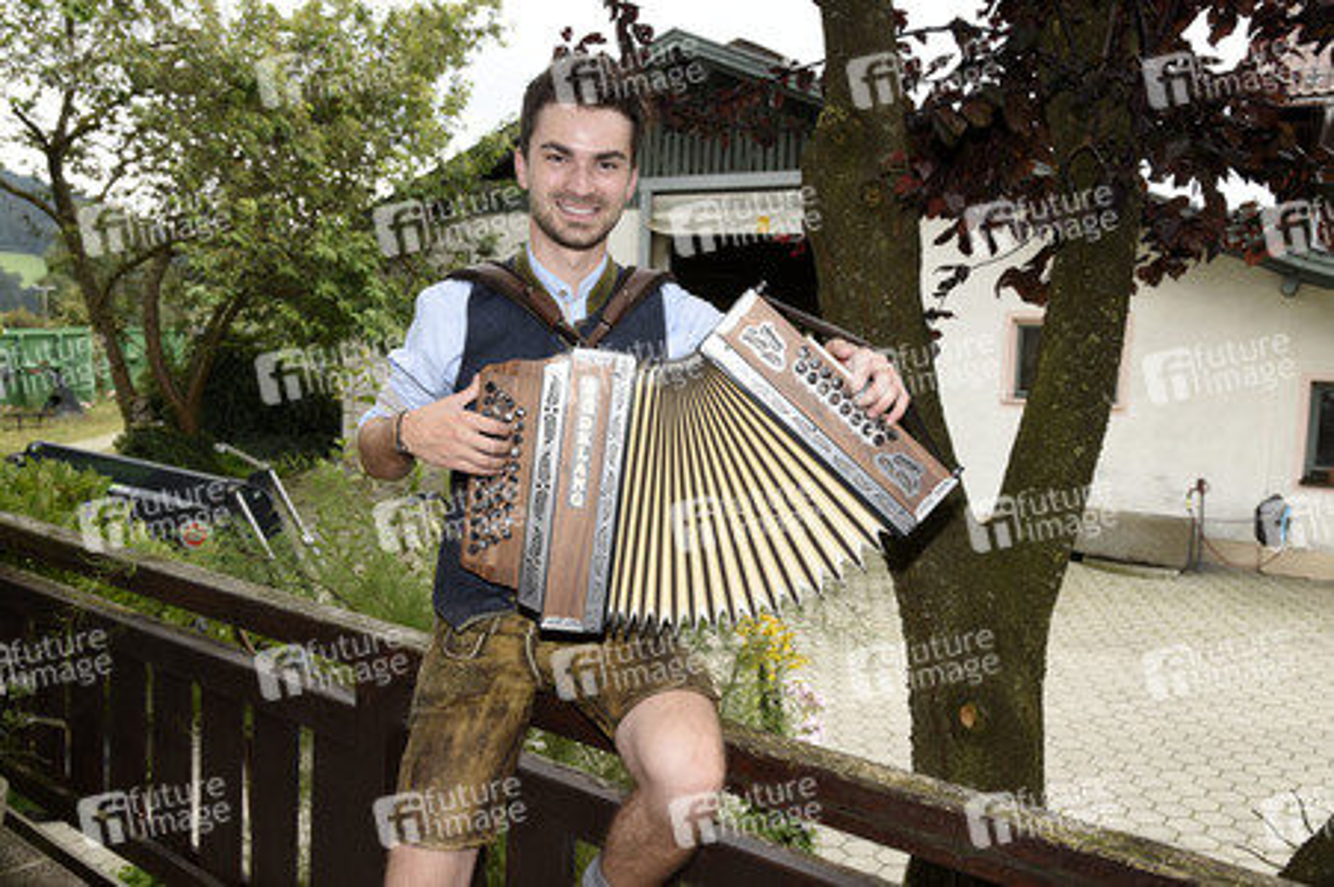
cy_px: 444
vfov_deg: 42.3
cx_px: 667
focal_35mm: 31
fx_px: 1148
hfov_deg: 60.3
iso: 640
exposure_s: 1/160
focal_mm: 31
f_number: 8
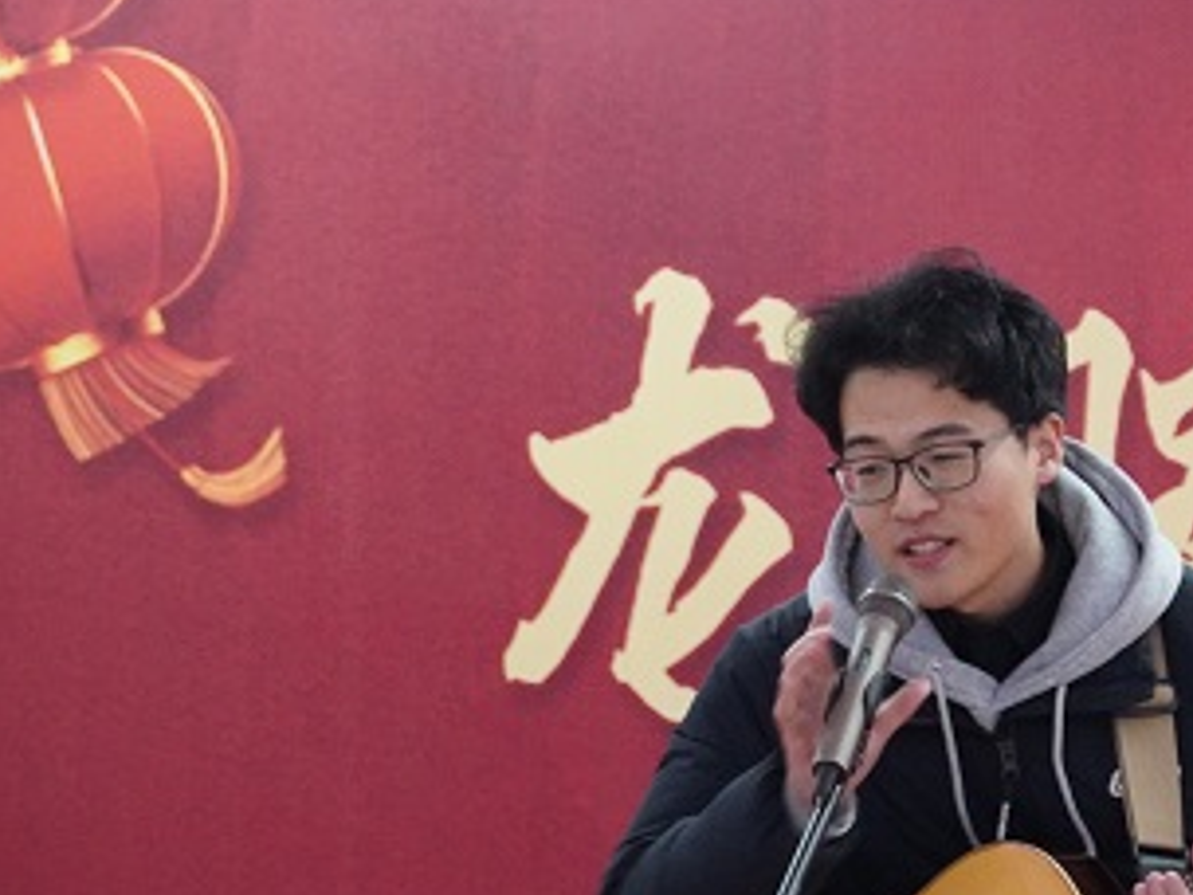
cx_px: 1075
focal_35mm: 256
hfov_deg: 7.7
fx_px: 8823
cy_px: 318
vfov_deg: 5.8
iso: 6400
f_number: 5.6
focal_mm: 90
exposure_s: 1/30
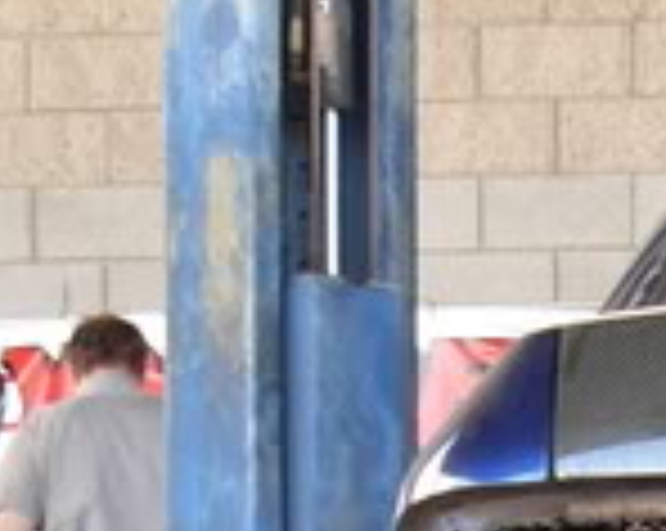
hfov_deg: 9.3
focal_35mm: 201
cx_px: 1026
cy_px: 896
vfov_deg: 7.5
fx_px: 3957
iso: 79
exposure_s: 1/32
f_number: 2.9
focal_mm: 6.3
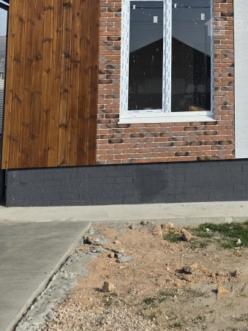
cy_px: 24
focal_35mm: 55
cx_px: 260
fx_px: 525
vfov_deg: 32.9
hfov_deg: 25.0
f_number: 1.7
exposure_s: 1/10000
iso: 80
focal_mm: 6.3
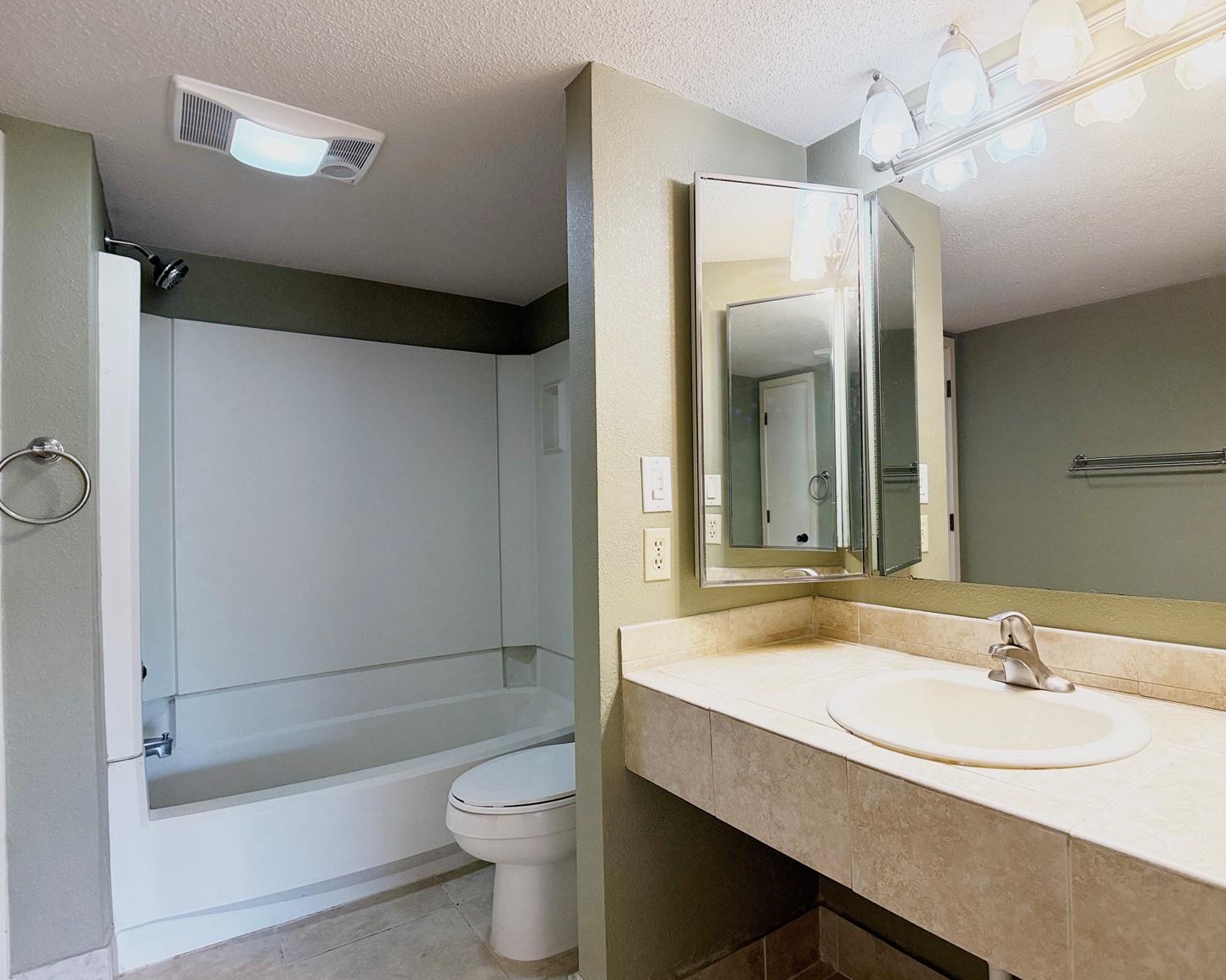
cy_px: 490
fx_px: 943
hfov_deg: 65.9
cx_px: 678
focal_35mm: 26
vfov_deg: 54.9
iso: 200
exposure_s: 1/189
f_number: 1.78
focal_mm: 6.76
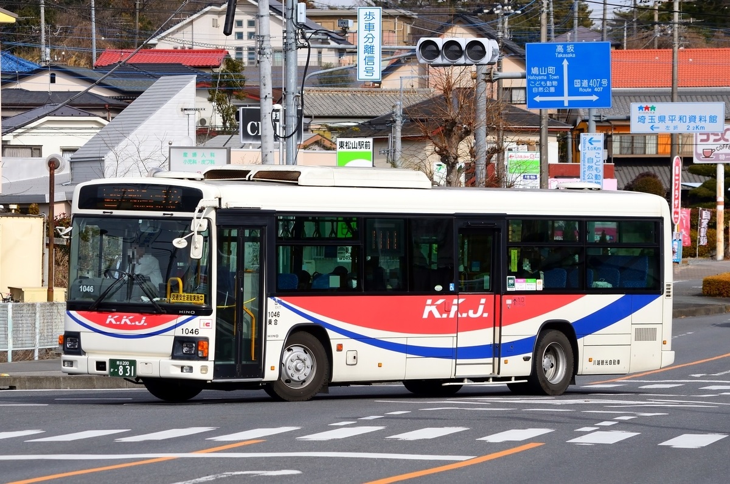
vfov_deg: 7.3
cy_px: 242
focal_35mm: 188
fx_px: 3794
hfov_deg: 11.0
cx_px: 365
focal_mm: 125
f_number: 8
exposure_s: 1/1000
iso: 320
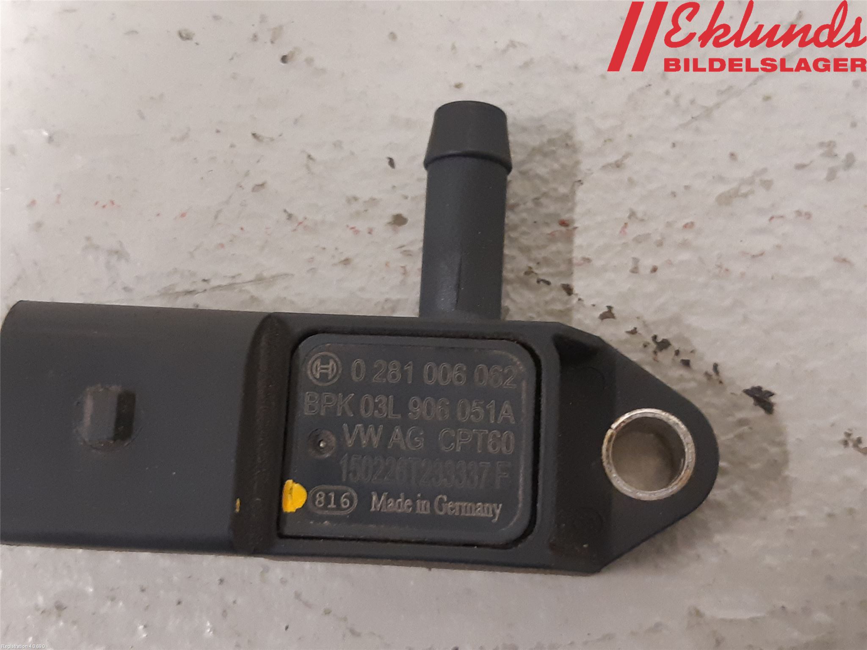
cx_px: 434
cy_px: 325
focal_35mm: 26
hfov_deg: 67.3
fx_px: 651
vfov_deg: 53.1
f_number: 1.7
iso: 250
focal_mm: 3.93
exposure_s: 1/25
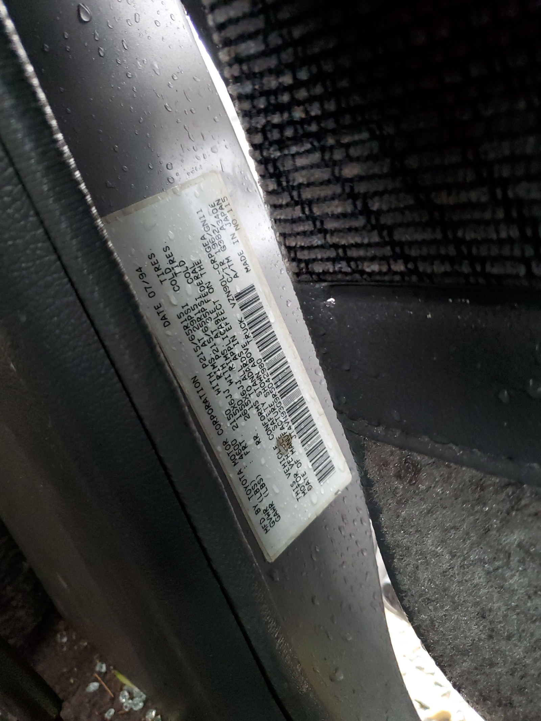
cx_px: 270
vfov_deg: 67.3
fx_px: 542
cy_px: 360
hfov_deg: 53.1
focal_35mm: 26
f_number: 1.5
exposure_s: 1/40
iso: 351
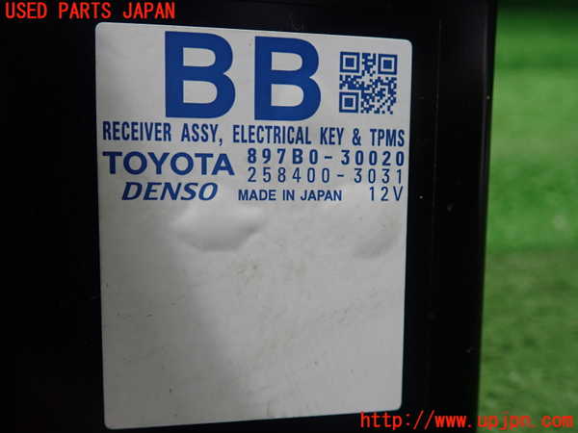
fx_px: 501
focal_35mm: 30
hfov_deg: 60.0
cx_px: 289
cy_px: 216
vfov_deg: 46.8
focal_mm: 5.5
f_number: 2.3
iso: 320
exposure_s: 1/125
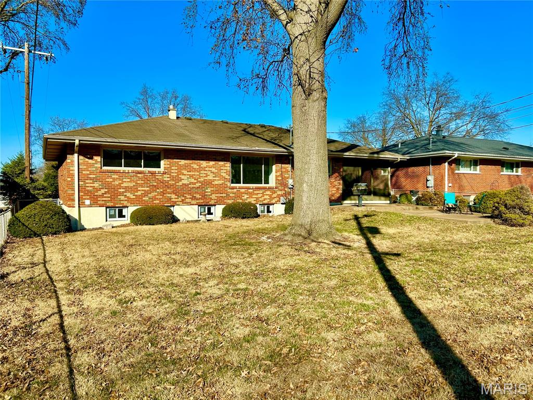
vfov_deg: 53.1
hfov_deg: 67.3
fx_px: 400
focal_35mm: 26
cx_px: 266
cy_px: 200
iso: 50
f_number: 1.5
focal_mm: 5.7
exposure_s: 1/4115
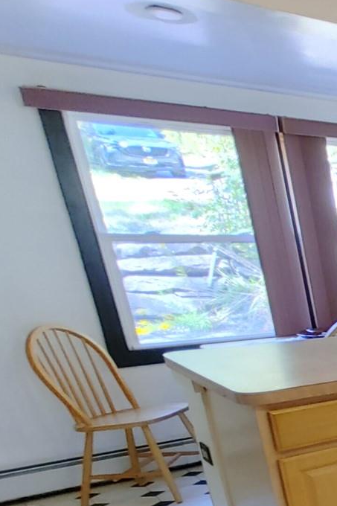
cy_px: 445
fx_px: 660
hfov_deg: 17.0
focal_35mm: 47
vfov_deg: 39.3
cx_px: 736
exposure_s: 1/30
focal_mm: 1.78
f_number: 1.9
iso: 200
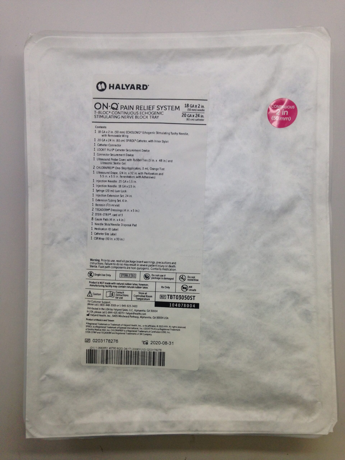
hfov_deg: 42.9
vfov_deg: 55.4
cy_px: 230
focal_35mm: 33
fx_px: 439
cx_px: 172
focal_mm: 4.12
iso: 80
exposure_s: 1/120
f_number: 2.4
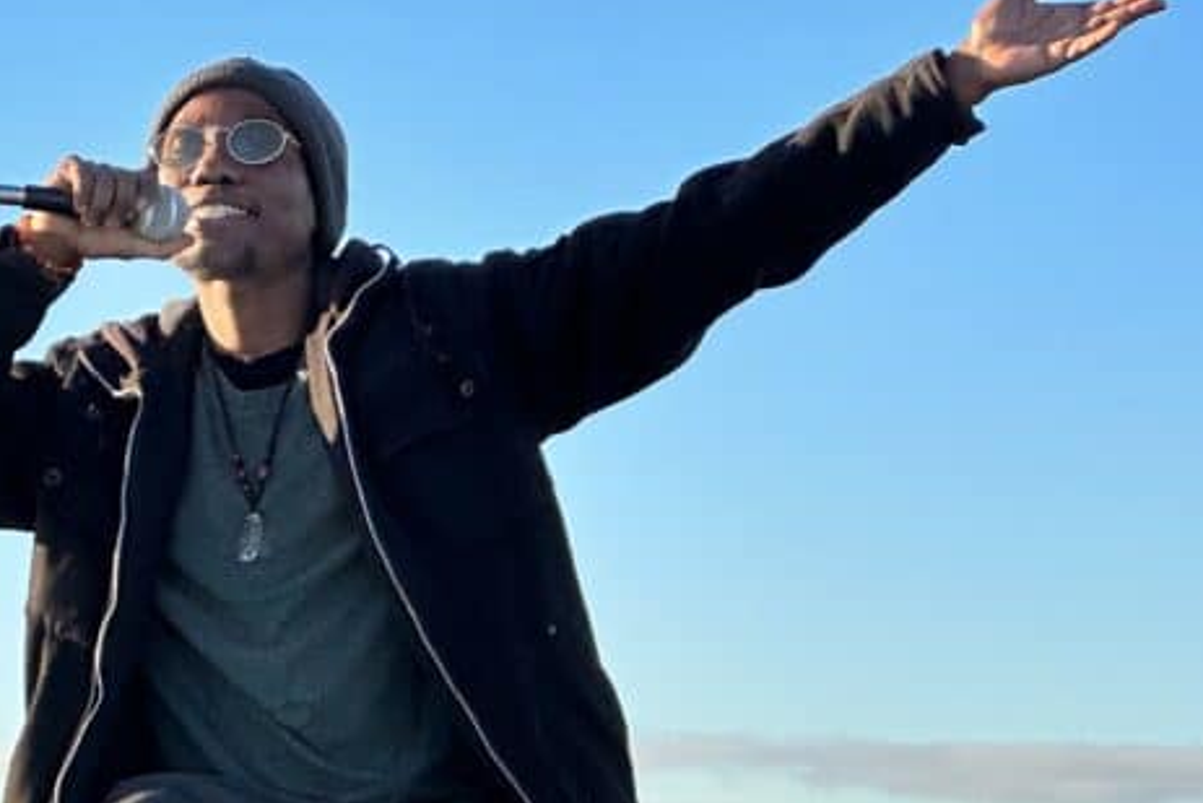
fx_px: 5916
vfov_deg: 7.7
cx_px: -88
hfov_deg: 11.5
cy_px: 725
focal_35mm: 177
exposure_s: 1/337
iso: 32
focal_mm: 9
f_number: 2.8
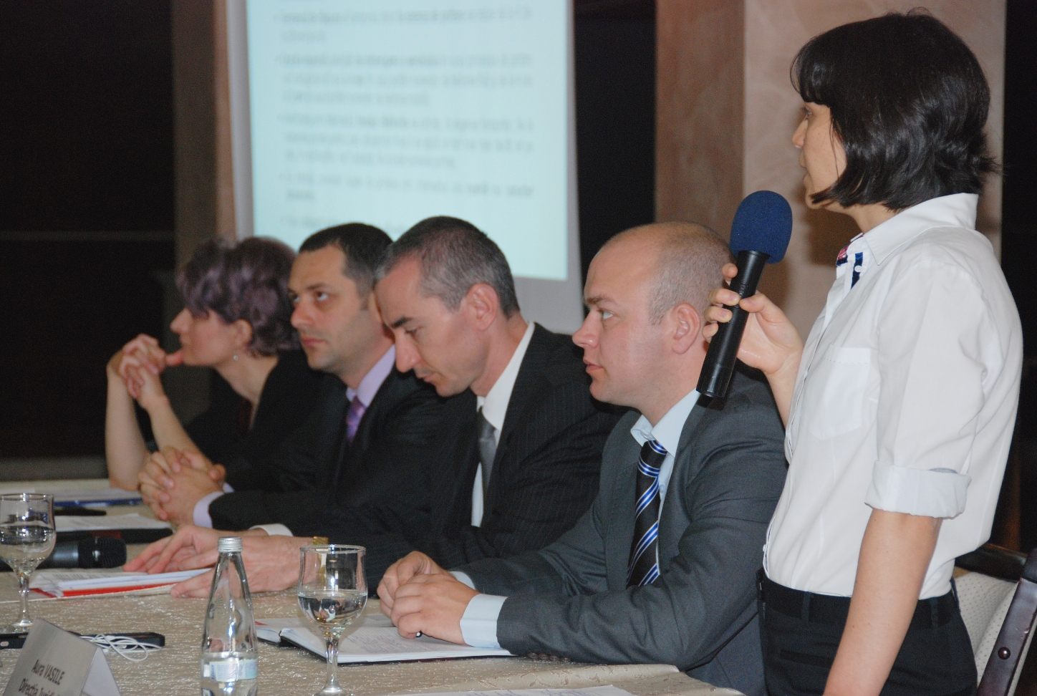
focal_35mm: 158
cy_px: 348
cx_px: 518
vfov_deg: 8.8
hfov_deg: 13.0
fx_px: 4546
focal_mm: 105
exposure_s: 1/60
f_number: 5.6
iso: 400
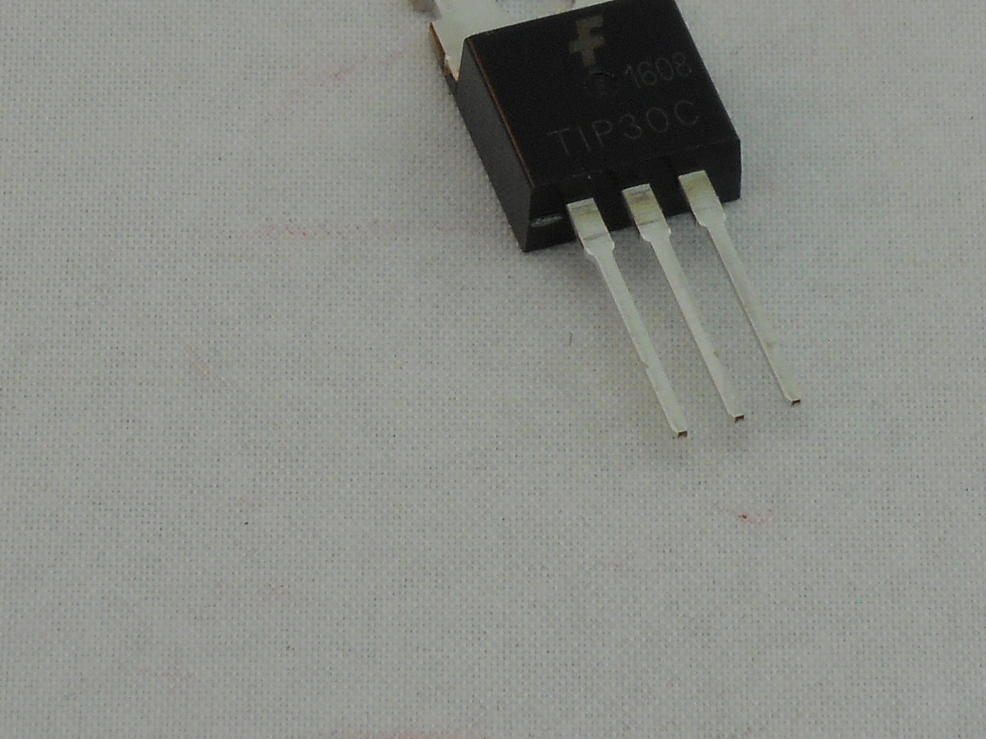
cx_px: 633
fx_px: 8915
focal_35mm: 313
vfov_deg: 4.7
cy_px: 104
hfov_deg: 6.3
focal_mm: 18.2
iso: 110
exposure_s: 1/60
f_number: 5.8
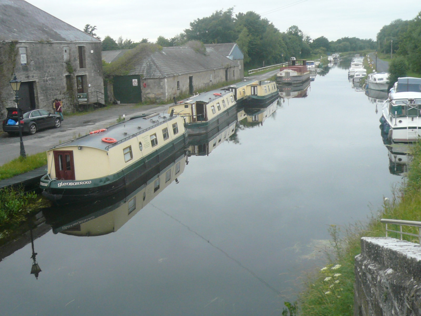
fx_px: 547
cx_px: 210
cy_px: 158
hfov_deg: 42.1
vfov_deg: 32.2
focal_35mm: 45
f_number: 2.9
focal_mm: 4.9
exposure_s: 1/30
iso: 100
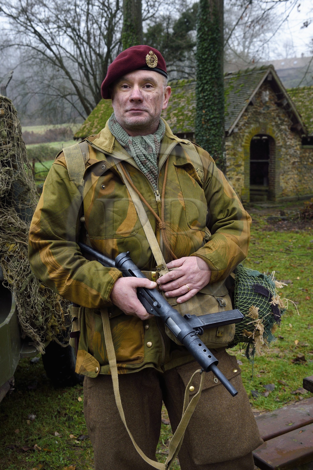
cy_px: 235
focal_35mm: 42
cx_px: 156
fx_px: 548
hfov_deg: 31.9
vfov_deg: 46.4
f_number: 9
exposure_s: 1/100
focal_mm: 42
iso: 1600
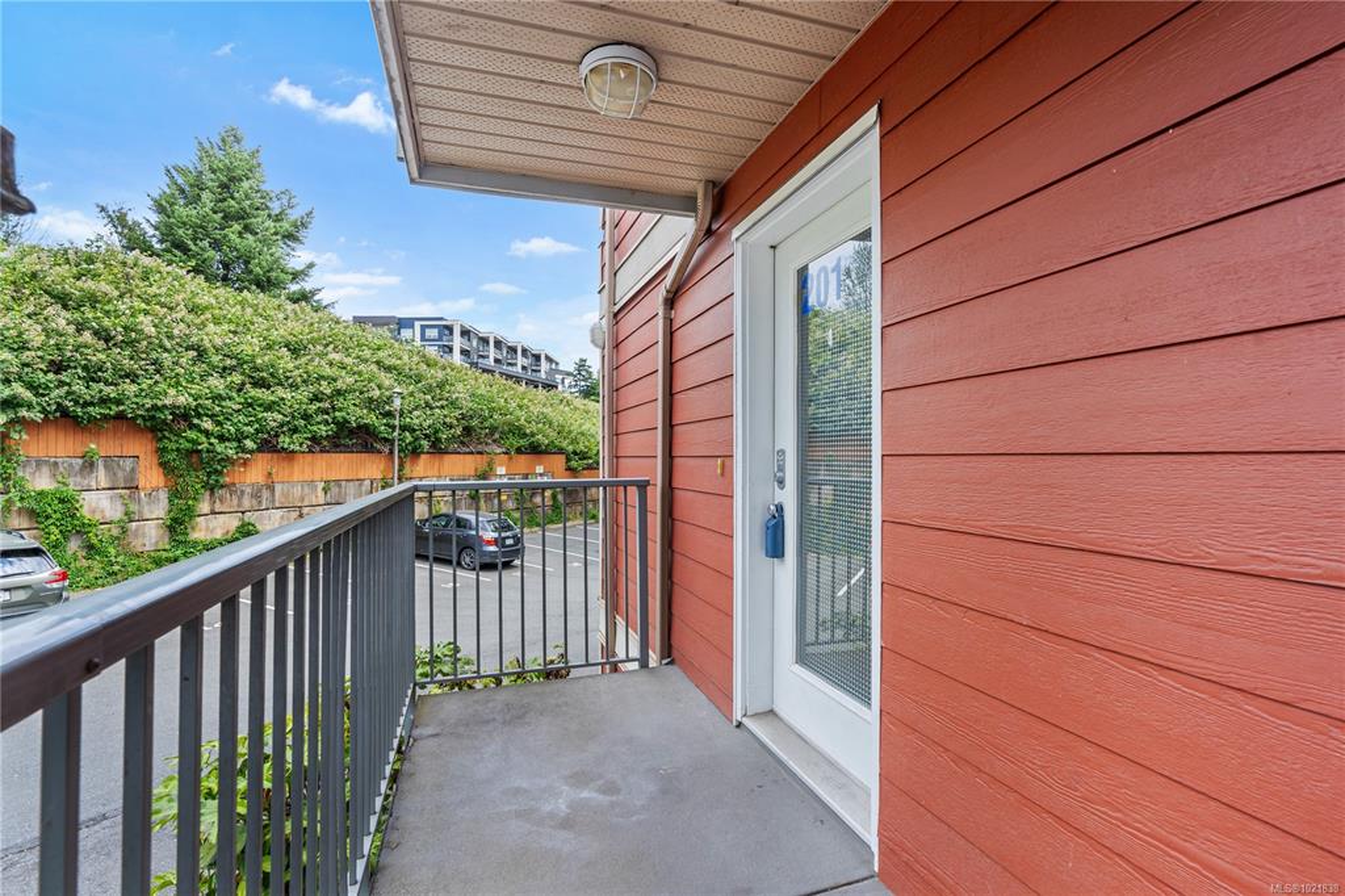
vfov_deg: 73.7
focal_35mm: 16
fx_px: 598
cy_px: 448
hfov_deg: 96.8
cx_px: 672
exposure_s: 1/90
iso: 400
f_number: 13
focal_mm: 16
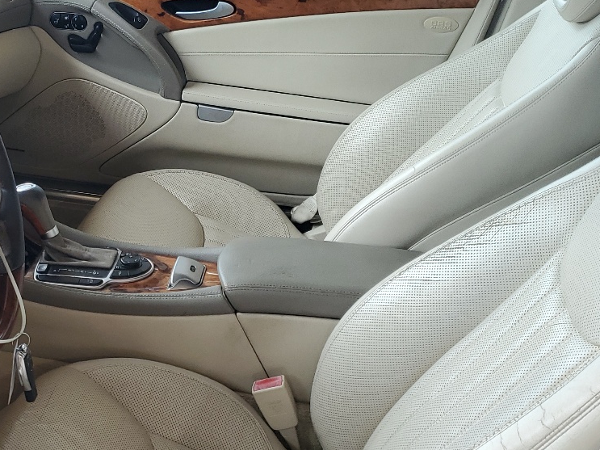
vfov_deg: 25.6
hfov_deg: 33.9
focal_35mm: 56
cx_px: 183
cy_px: 363
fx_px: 970
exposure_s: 1/244
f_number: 1.5
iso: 50
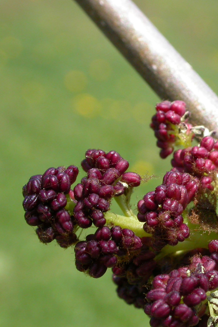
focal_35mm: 128
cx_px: 246
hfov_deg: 10.6
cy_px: 179
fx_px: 1163
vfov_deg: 16.0
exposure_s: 1/172
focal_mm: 16.2
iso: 100
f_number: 7
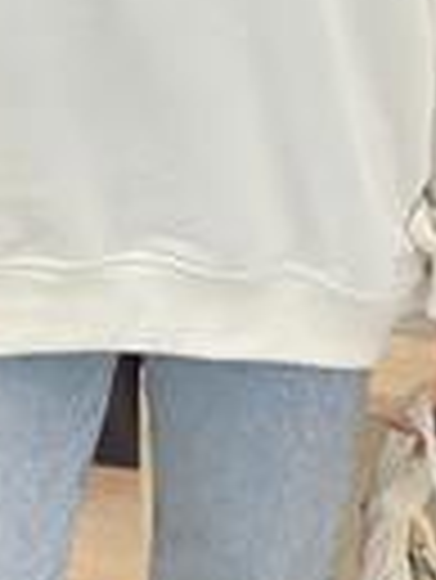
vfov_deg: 11.5
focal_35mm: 166
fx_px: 2783
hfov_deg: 9.0
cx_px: 153
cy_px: -223
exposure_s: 1/100
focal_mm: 6
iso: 160
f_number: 2
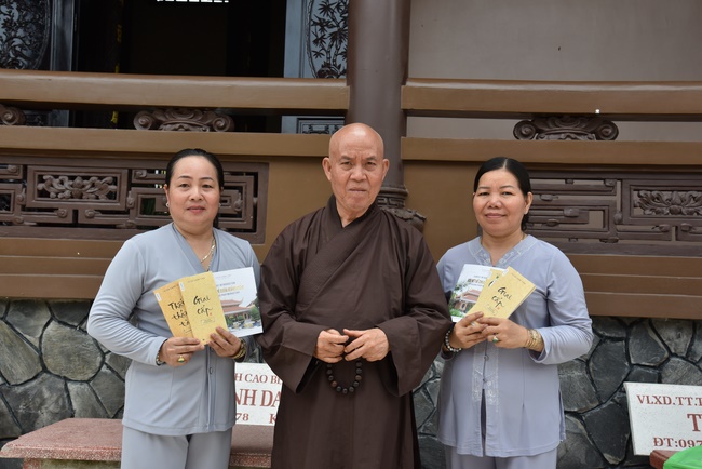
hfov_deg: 48.4
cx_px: 351
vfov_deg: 33.4
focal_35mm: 40
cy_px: 234
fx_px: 780
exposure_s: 1/250
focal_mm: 40
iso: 320
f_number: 8
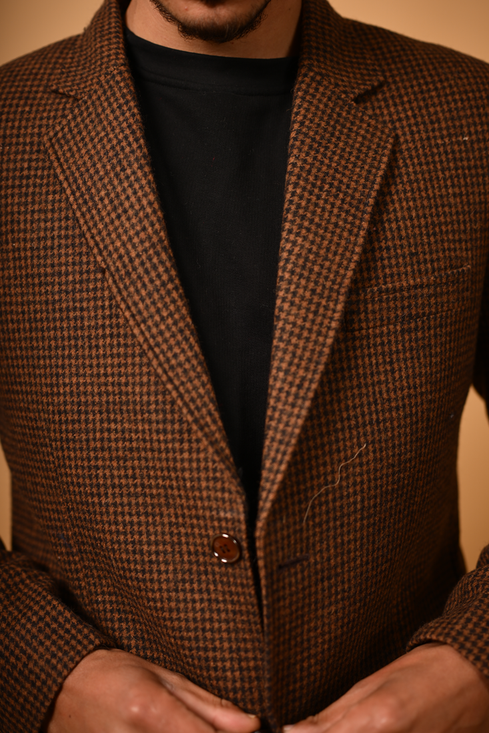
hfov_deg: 27.0
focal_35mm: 50
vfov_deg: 39.6
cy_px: 366
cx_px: 244
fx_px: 1019
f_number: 2.2
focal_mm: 50
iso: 160
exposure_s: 1/1000
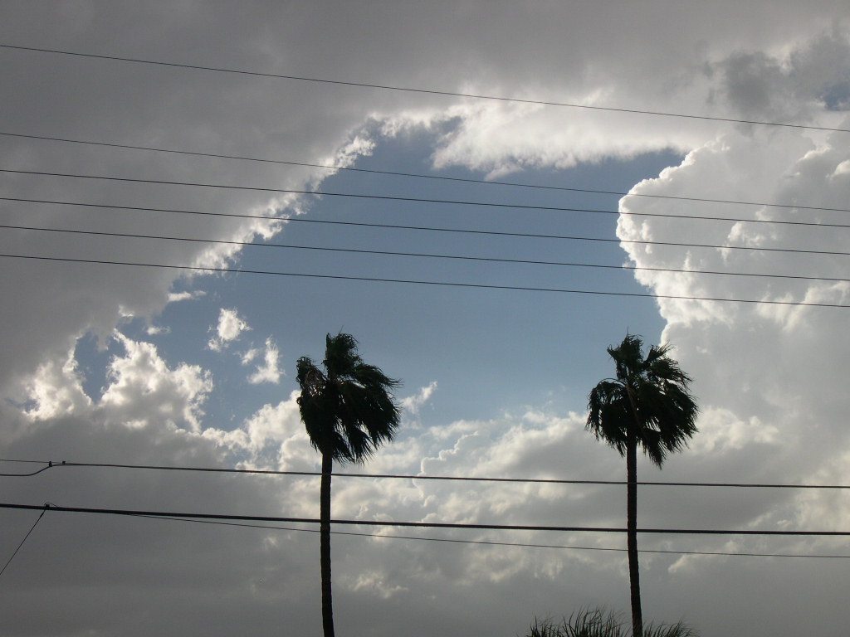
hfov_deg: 27.0
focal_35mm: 72
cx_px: 425
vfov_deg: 20.4
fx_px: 1768
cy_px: 318
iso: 100
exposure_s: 1/226
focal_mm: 15.3
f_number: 10.4
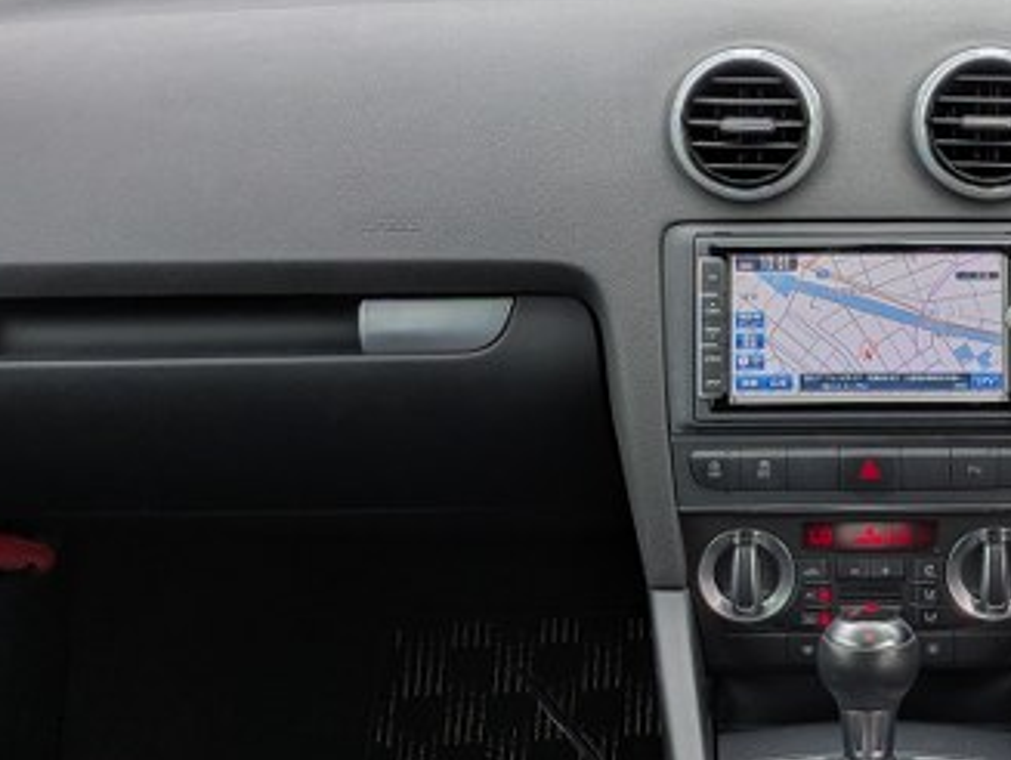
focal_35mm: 61
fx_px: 1784
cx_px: 880
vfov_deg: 24.1
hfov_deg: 30.5
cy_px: 383
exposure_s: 1/431
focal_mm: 5.43
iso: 49
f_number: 1.89
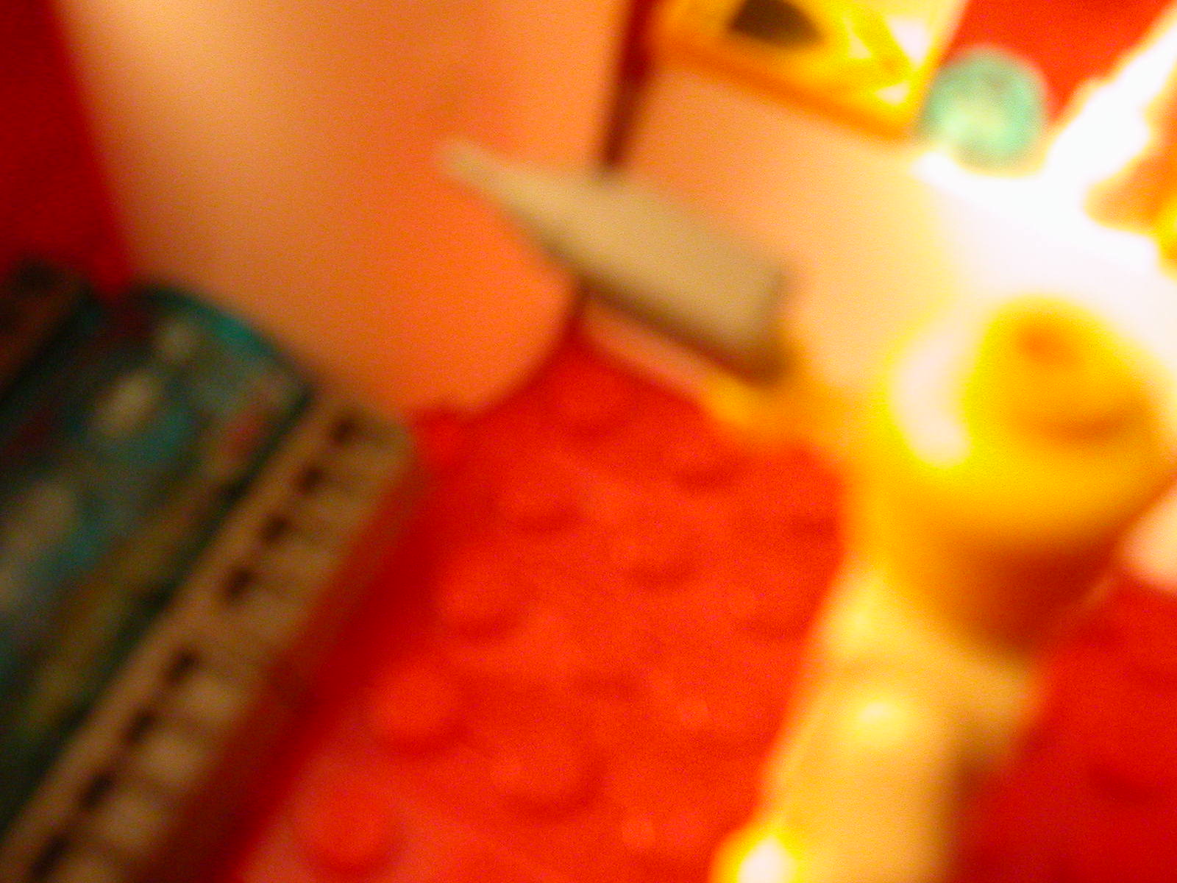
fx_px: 1258
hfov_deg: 50.1
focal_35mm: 37
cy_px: 442
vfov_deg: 38.7
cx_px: 588
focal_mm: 5.6
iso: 400
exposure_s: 1/7.5
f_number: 2.7
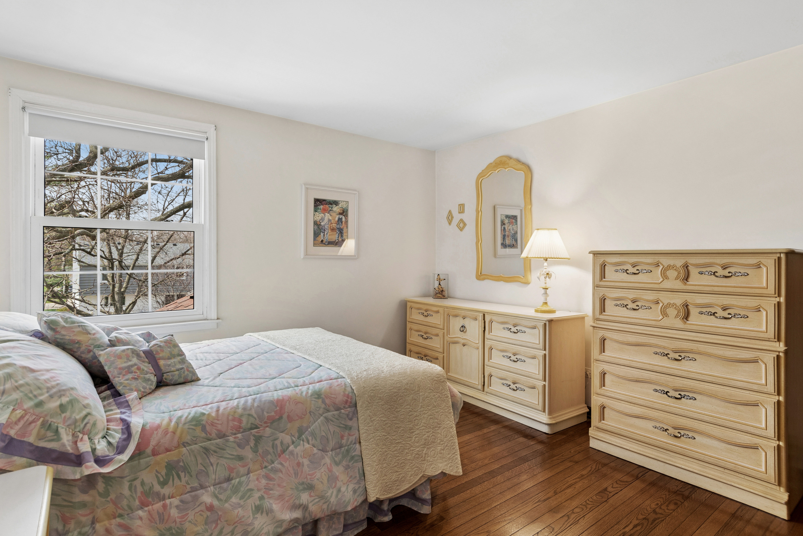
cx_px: 402
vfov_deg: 67.4
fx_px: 401
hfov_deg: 90.0
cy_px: 268
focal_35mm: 18
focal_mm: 12
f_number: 8
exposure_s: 1/20
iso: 400
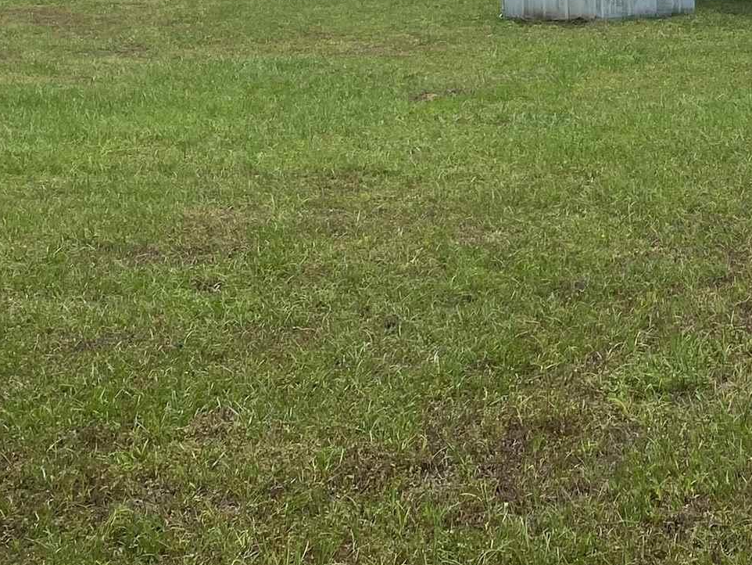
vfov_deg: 17.2
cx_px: 847
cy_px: -49
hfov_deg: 22.1
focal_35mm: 83
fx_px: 1804
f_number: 1.8
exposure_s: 1/2890
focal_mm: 4.25
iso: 32
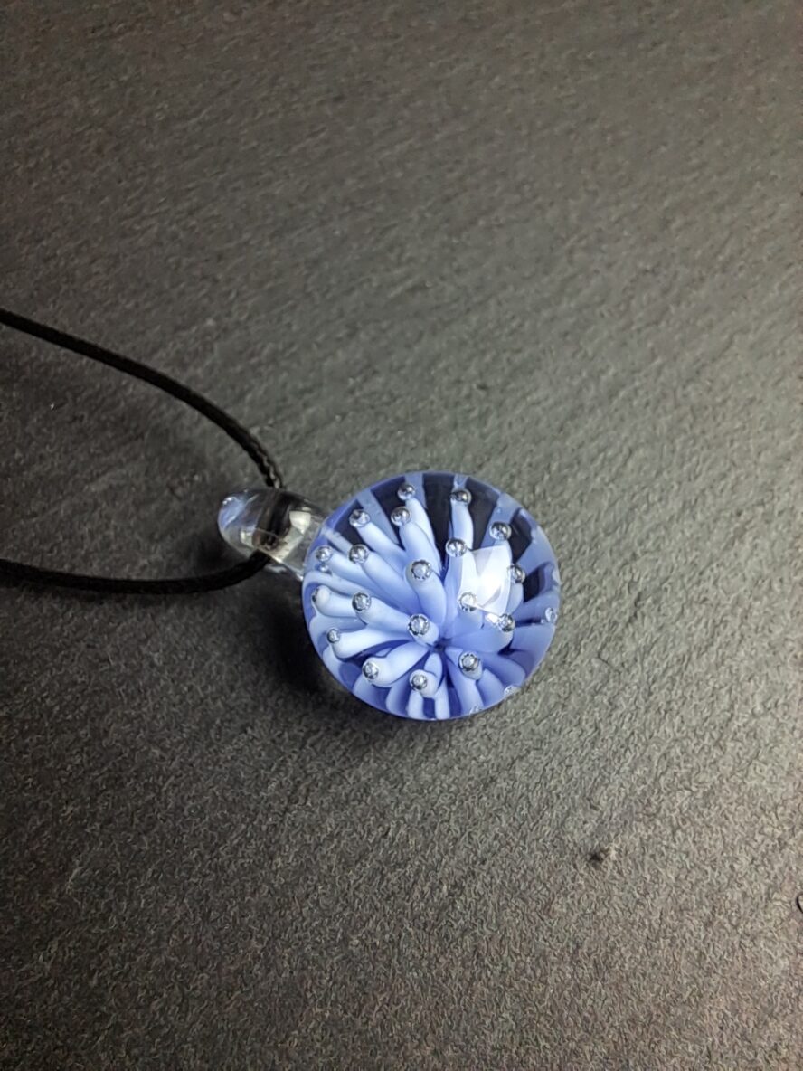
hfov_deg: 53.1
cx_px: 402
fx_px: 804
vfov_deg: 67.3
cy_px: 536
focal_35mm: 26
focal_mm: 2.13
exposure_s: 1/33
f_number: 2.4
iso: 64
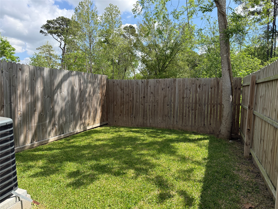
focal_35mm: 24
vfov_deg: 56.8
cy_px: 104
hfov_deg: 71.6
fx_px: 193
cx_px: 139
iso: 100
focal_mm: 6.76
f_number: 1.78
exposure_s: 1/3279
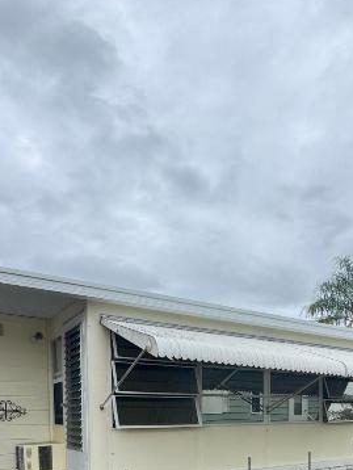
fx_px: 407
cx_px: 210
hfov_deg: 46.6
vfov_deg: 52.0
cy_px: 432
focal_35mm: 30
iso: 40
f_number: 2.2
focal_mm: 2.22
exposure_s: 1/1063
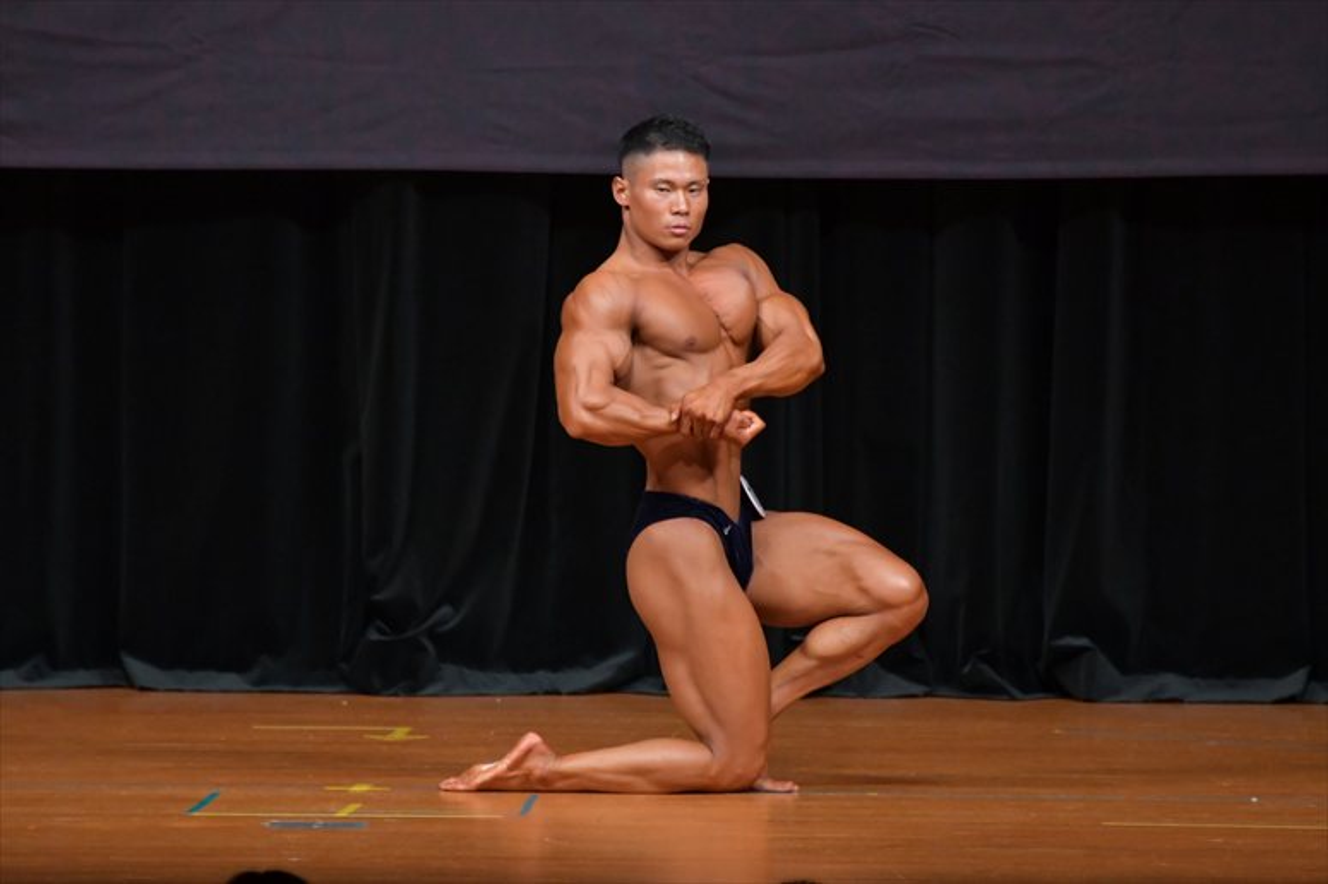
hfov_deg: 6.0
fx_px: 12721
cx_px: 664
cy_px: 442
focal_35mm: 345
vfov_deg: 4.0
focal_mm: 230
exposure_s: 1/400
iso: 4000
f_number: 5.6
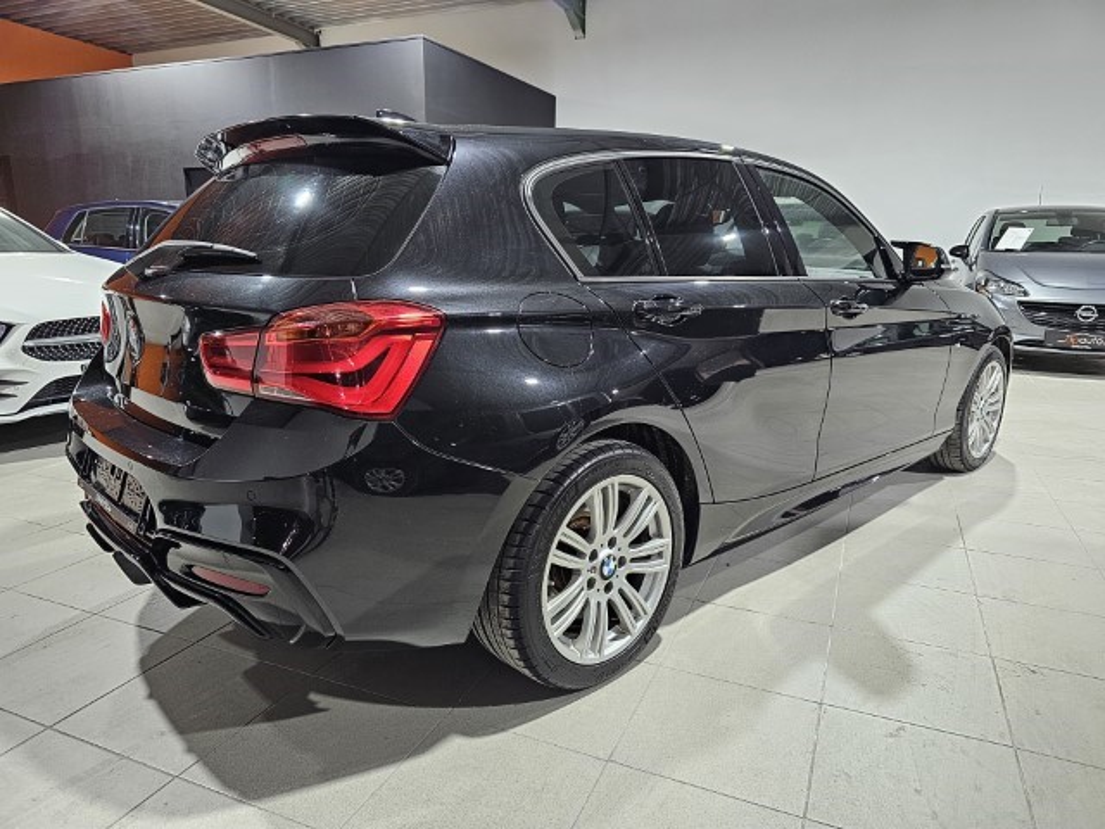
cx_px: 552
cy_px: 414
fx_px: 734
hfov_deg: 73.9
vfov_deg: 58.9
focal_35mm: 23
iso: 400
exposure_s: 1/142
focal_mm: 6.3
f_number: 1.7
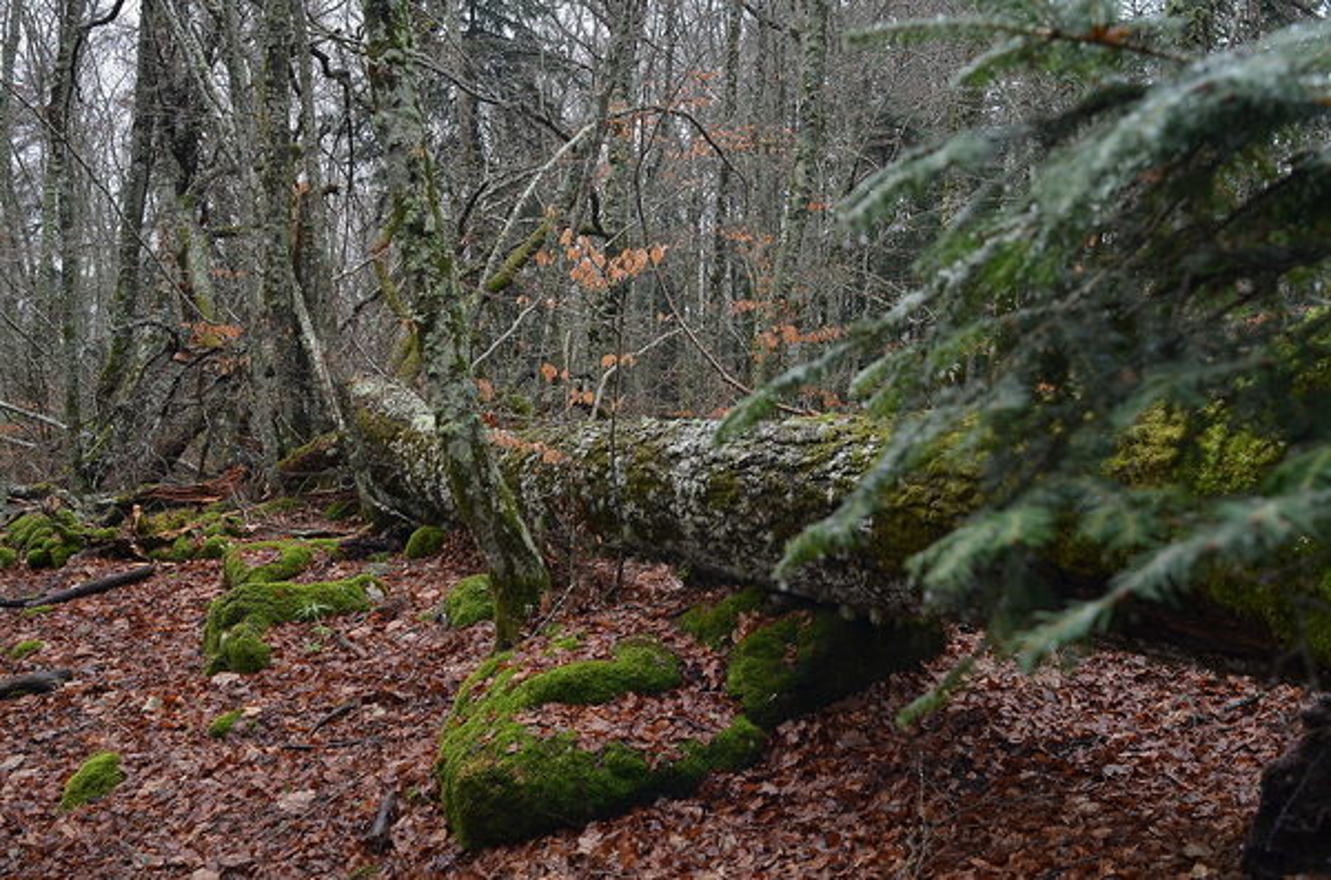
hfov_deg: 53.2
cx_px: 666
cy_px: 440
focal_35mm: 36
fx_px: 1328
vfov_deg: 36.7
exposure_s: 1/125
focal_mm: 24
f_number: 4
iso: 100
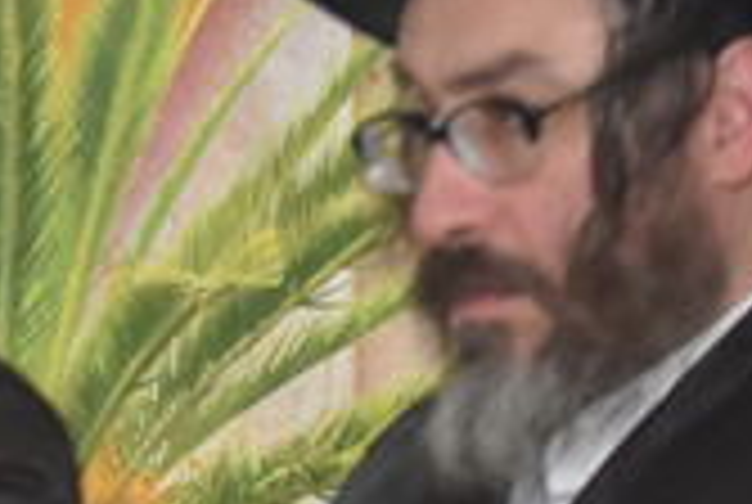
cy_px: -574
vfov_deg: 1.5
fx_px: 19859
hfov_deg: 2.1
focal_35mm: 949
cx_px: -1522
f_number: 3.2
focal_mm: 155
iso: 1600
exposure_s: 1/100
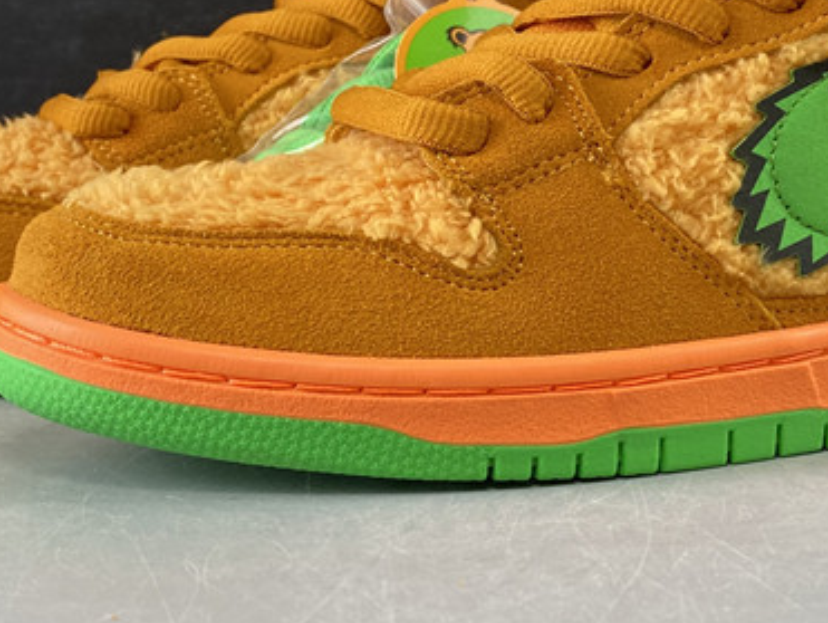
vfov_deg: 21.0
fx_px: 1676
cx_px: 567
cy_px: 270
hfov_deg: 27.5
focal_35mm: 70
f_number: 1.8
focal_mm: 4.25
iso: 80
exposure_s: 1/50
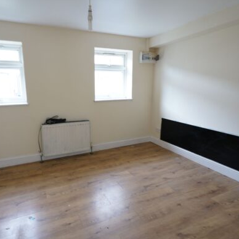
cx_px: 97
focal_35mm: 21
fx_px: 164
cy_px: 117
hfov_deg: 71.5
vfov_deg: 72.1
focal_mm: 16
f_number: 5
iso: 400
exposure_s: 1/2.5
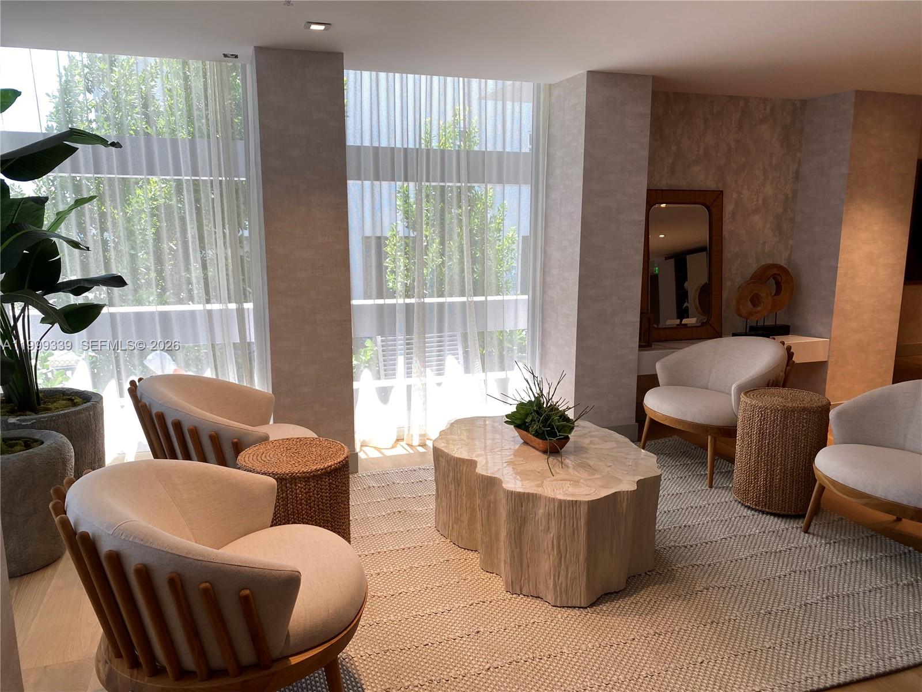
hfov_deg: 67.3
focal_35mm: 26
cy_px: 346
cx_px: 461
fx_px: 693
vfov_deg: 53.1
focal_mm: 4.25
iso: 32
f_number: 1.8
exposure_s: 1/120
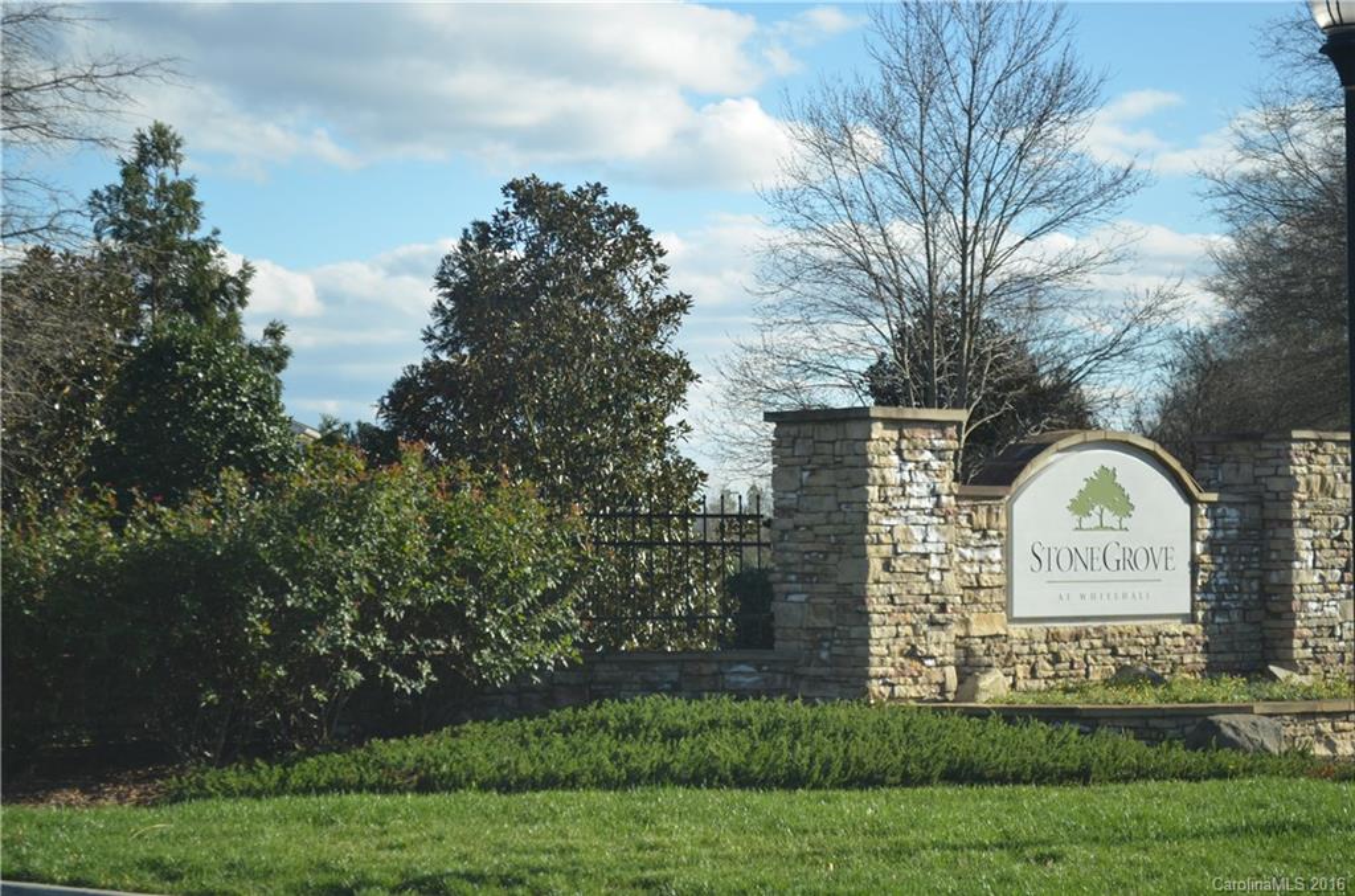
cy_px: 448
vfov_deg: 16.5
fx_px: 3097
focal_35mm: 82
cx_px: 678
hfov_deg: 24.7
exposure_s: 1/250
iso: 110
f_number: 5.6
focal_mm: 55
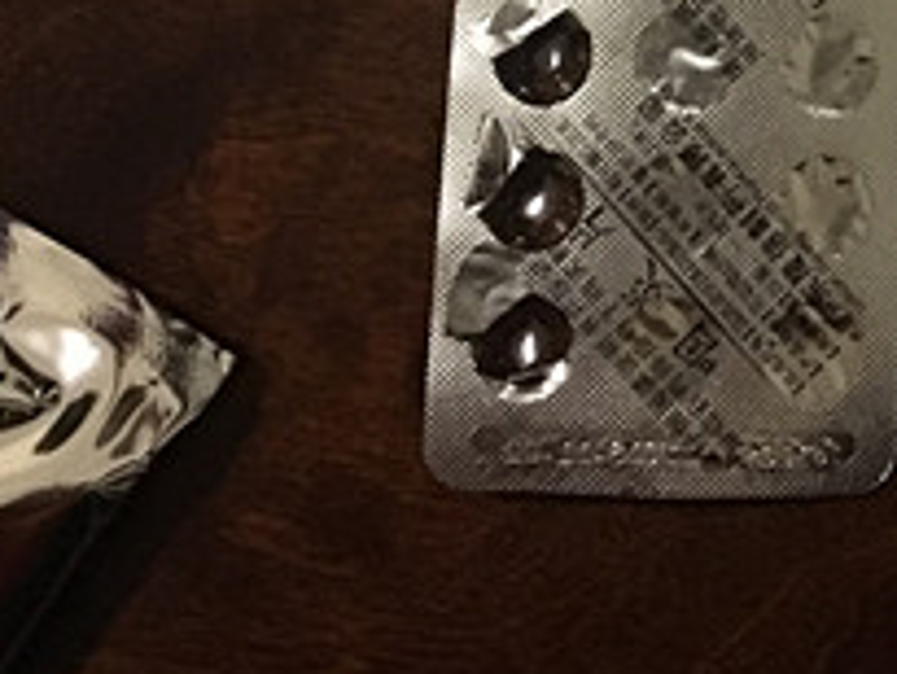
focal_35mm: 113
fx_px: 2930
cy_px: -420
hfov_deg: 17.0
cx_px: 915
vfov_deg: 12.3
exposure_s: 1/17
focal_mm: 4.15
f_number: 2.2
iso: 320
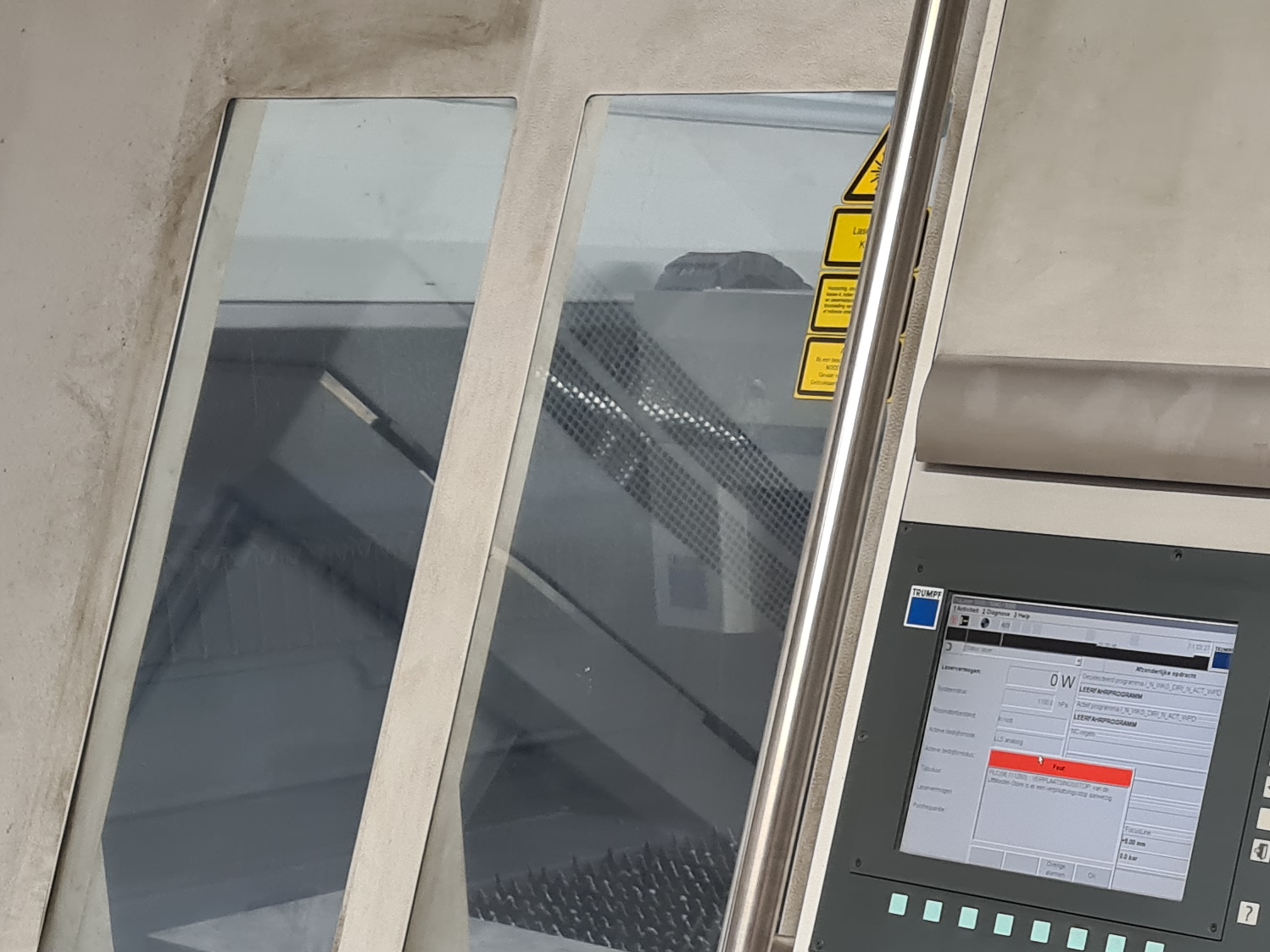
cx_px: 1421
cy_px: 945
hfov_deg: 25.6
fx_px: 2568
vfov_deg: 20.4
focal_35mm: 70
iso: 250
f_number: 1.8
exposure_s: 1/50
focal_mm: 5.4
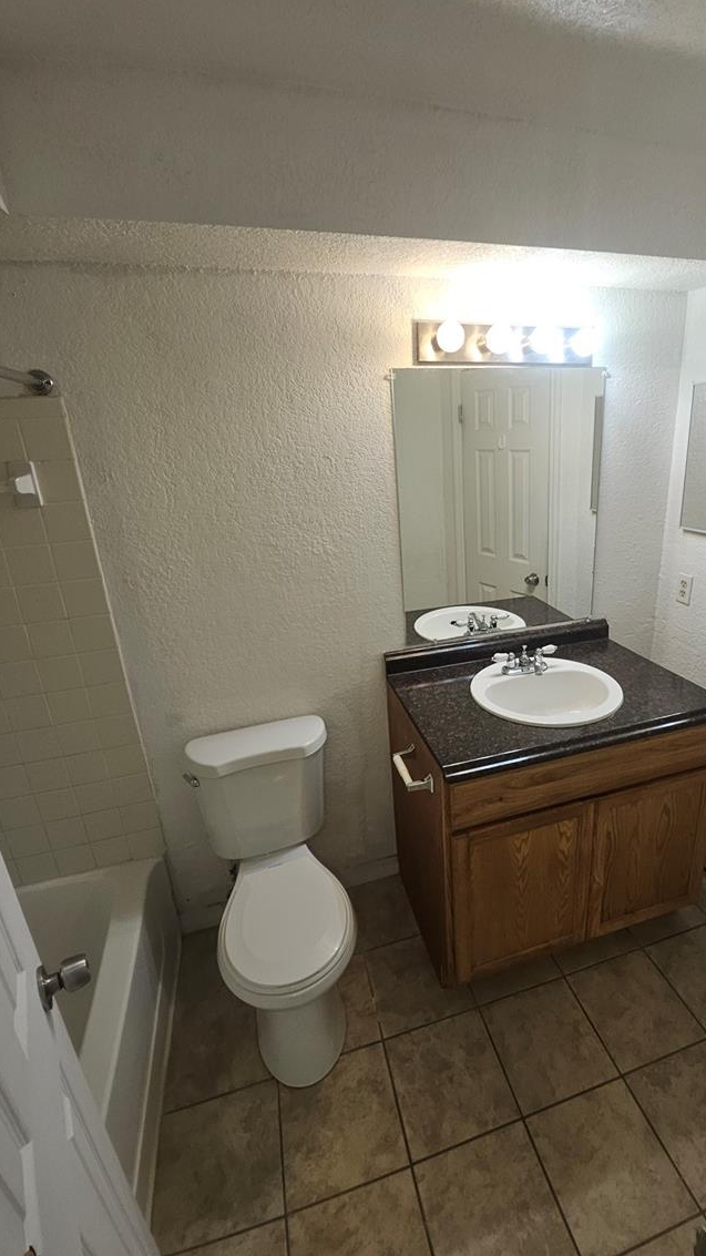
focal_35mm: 15
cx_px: 423
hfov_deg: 69.8
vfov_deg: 102.9
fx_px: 499
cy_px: 601
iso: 64
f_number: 2.2
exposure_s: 1/60
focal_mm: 1.7
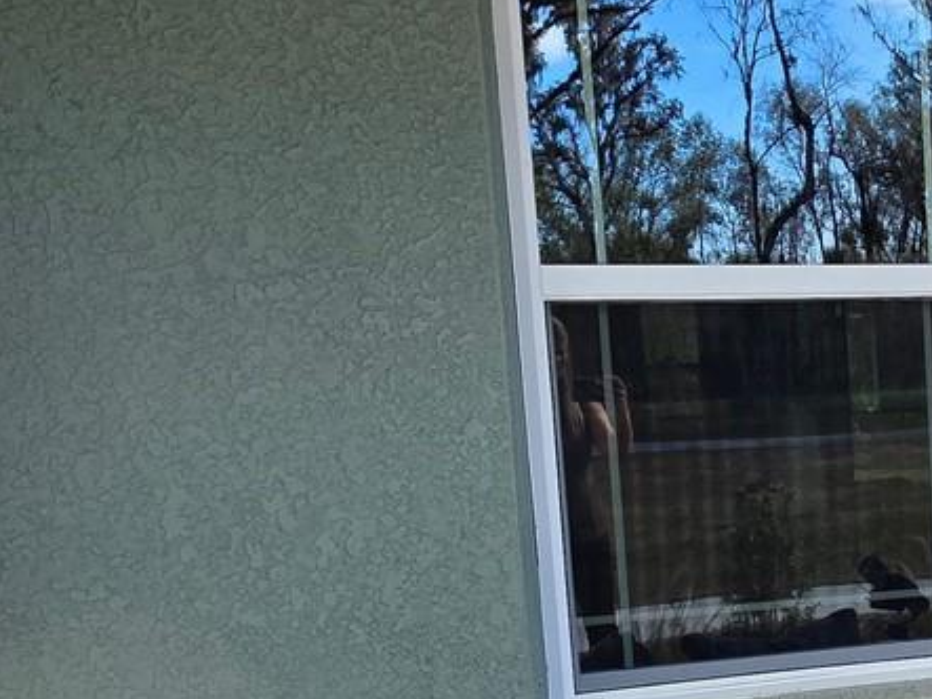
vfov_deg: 30.2
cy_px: 554
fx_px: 1265
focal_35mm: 47
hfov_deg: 34.3
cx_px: 1056
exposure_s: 1/400
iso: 40
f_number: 1.9
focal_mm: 2.2
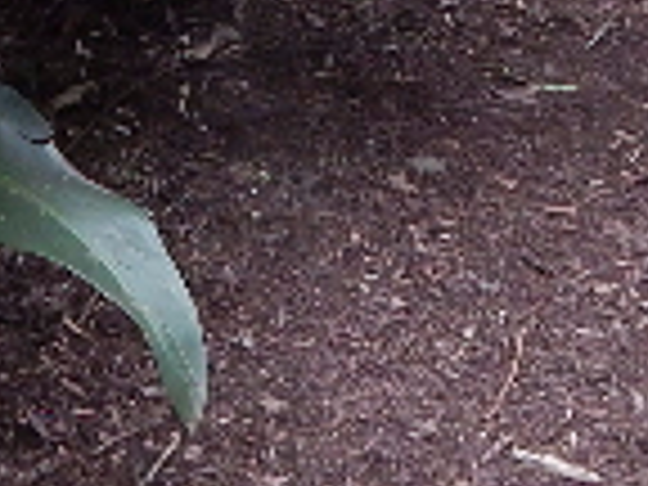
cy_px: -524
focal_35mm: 112
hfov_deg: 17.3
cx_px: 76
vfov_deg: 11.7
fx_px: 2097
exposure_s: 1/200
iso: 400
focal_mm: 4
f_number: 3
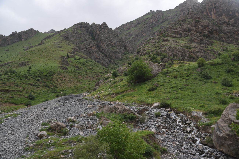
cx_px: 120
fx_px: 332
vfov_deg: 27.0
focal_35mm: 50
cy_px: 80
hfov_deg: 39.6
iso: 125
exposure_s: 1/125
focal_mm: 50
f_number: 6.3
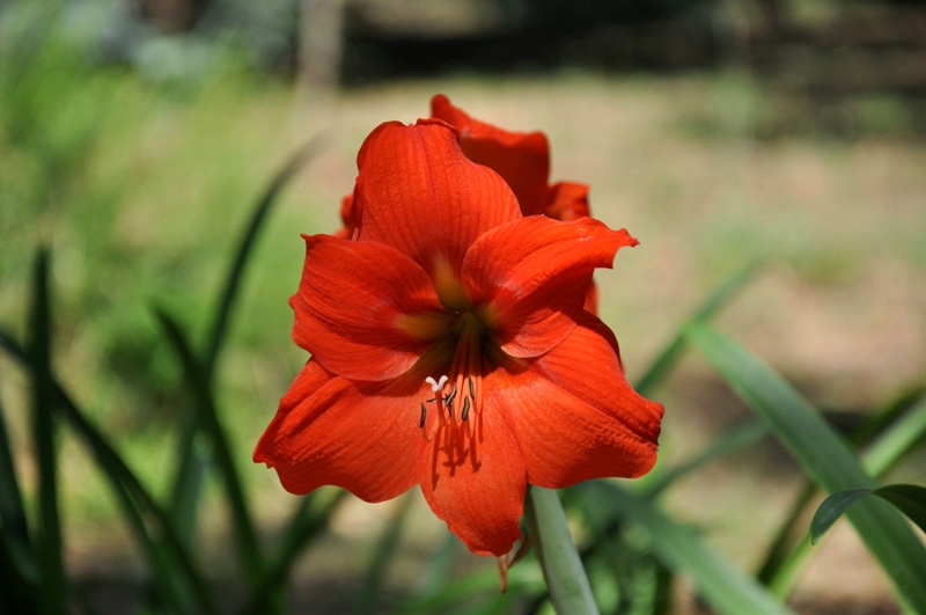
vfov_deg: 8.7
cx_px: 463
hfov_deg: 13.1
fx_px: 4045
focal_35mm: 158
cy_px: 308
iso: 640
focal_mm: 105
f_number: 6.3
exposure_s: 1/640
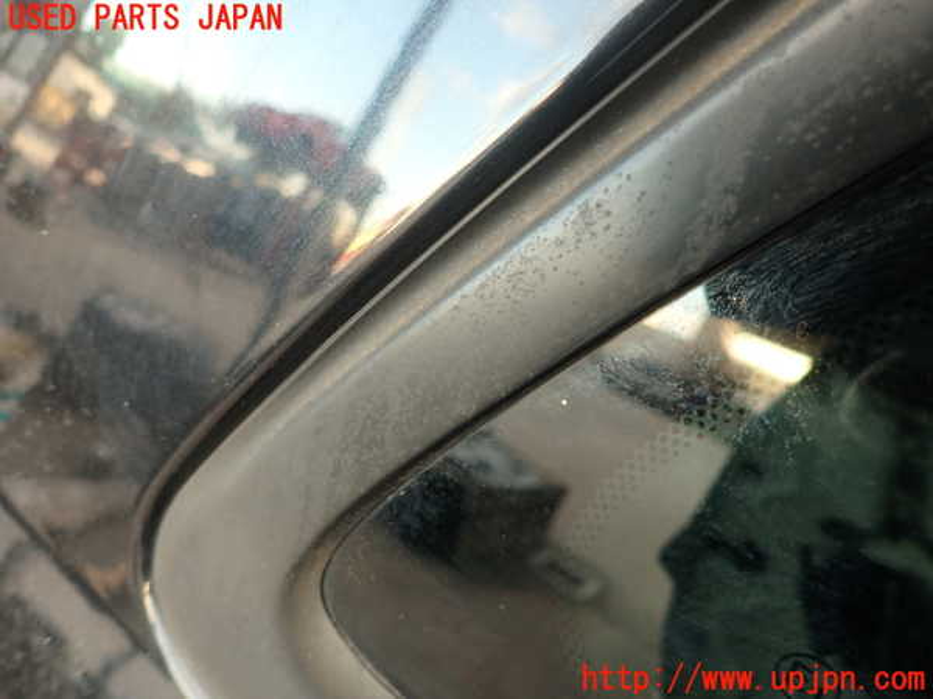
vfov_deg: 54.9
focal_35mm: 25
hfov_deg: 69.4
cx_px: 466
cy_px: 350
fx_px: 674
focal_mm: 4.5
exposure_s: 1/50
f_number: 2
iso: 200
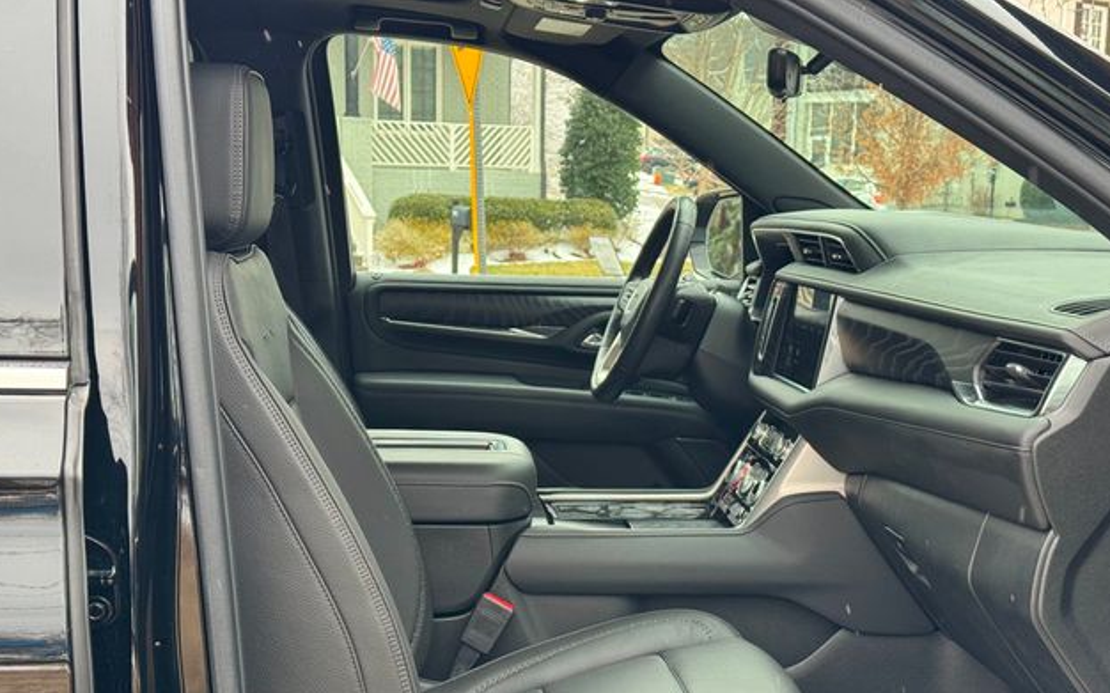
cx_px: 555
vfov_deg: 24.8
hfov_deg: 38.9
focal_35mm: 52
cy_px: 424
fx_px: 1573
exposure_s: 1/76
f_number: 1.78
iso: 100
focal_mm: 6.76
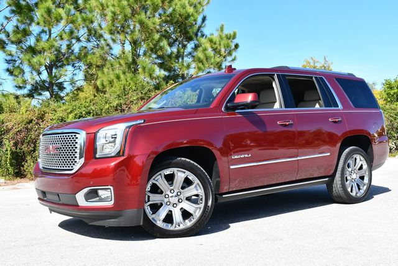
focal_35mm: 44
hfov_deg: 44.5
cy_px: 133
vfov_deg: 30.6
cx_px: 199
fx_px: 487
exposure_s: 1/250
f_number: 8
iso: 180
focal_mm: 22
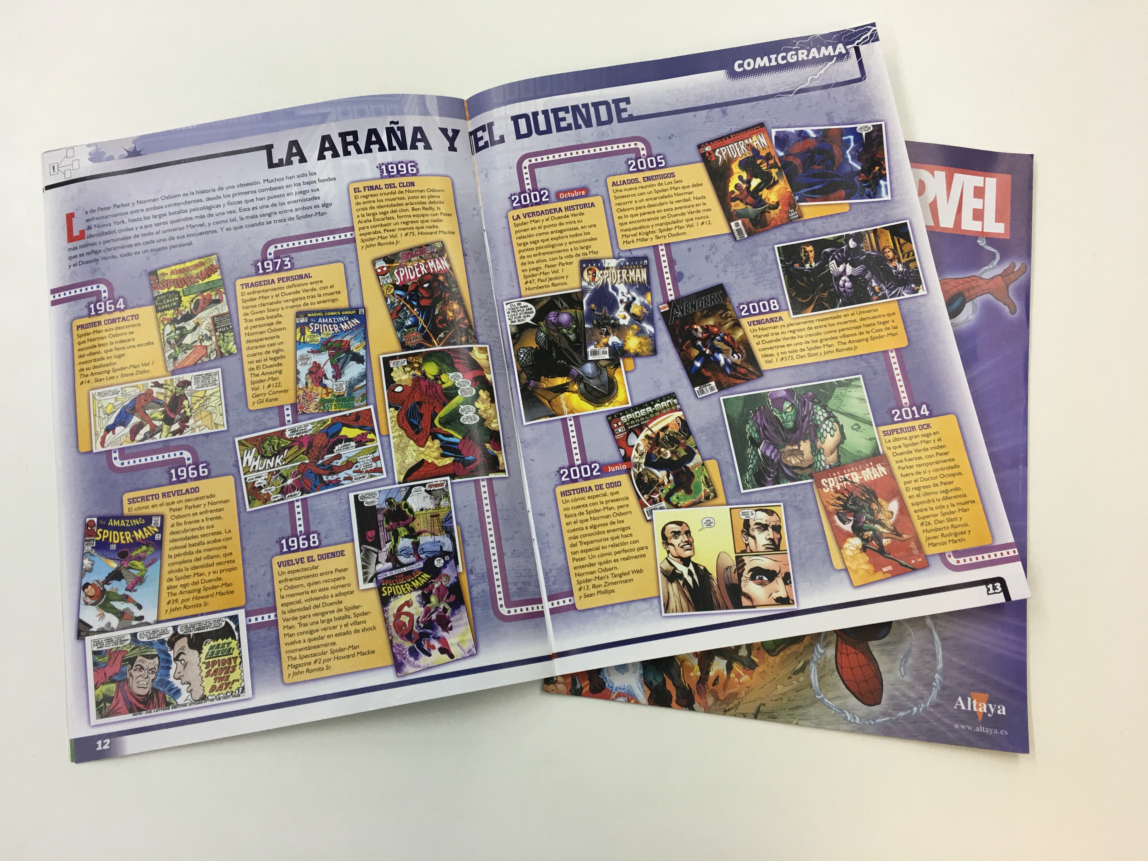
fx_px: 962
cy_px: 430
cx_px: 574
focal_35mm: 29
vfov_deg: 48.2
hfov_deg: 61.7
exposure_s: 1/33
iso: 40
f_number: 2.2
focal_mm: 4.15
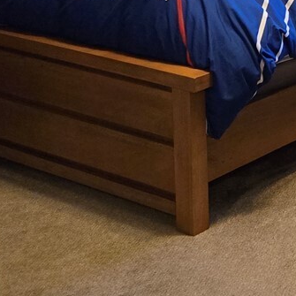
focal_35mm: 97
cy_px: -148
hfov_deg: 14.9
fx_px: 938
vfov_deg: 16.4
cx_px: 574
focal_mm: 5.4
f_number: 1.8
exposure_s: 1/60
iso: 800
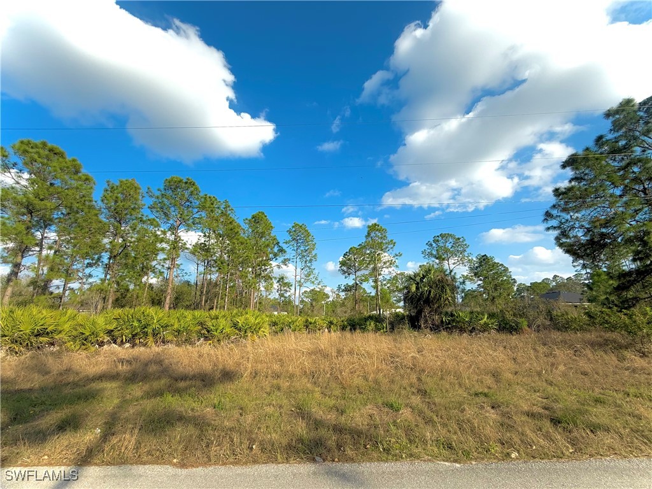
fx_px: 264
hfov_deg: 102.1
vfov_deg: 85.7
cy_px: 244
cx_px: 326
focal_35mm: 14
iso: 50
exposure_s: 1/2165
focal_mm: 2.22
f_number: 2.2
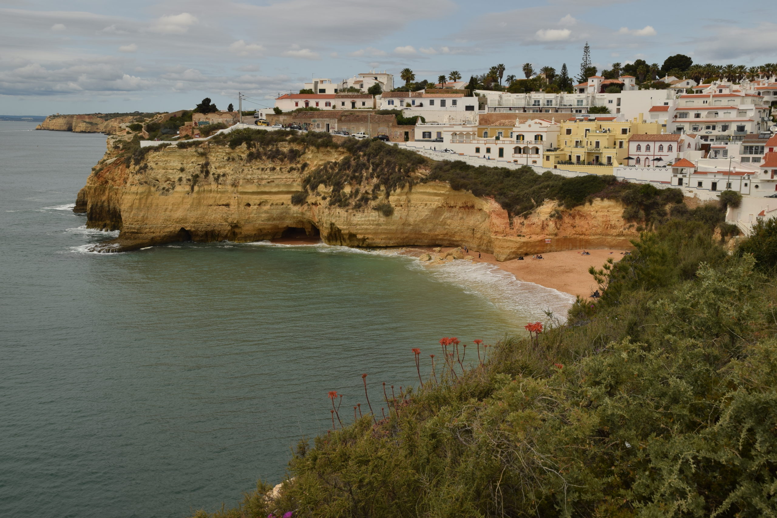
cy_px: 259
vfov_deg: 34.2
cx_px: 388
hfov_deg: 49.5
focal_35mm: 39
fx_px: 842
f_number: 8
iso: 100
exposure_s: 1/400
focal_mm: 26
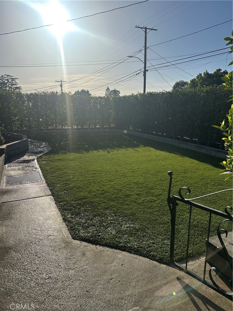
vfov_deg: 71.6
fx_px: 215
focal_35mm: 24
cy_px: 156
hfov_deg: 56.8
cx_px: 116
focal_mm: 6.86
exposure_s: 1/10753
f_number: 1.78
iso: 80
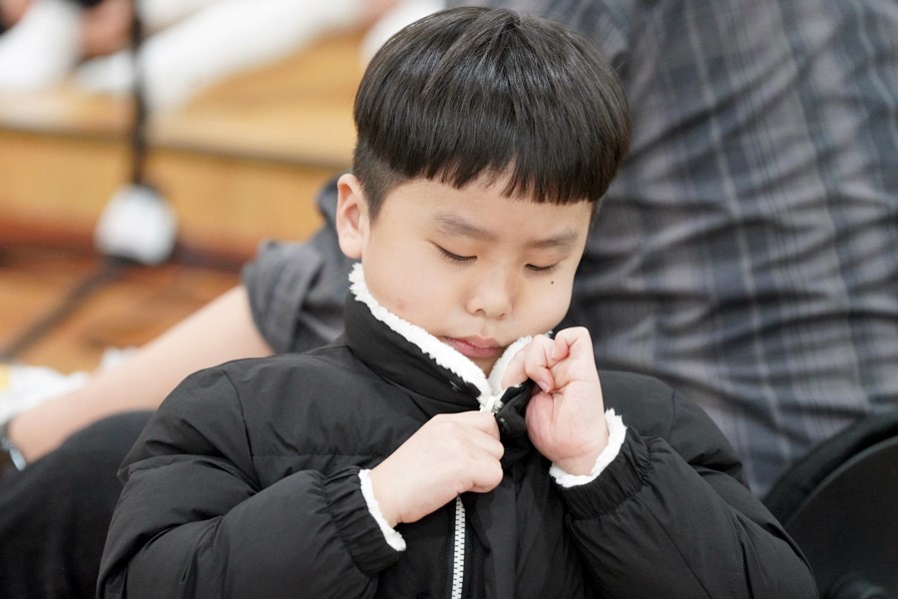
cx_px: 449
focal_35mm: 200
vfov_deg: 6.9
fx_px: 4988
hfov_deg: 10.3
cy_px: 300
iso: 6400
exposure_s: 1/250
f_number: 4
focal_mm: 200
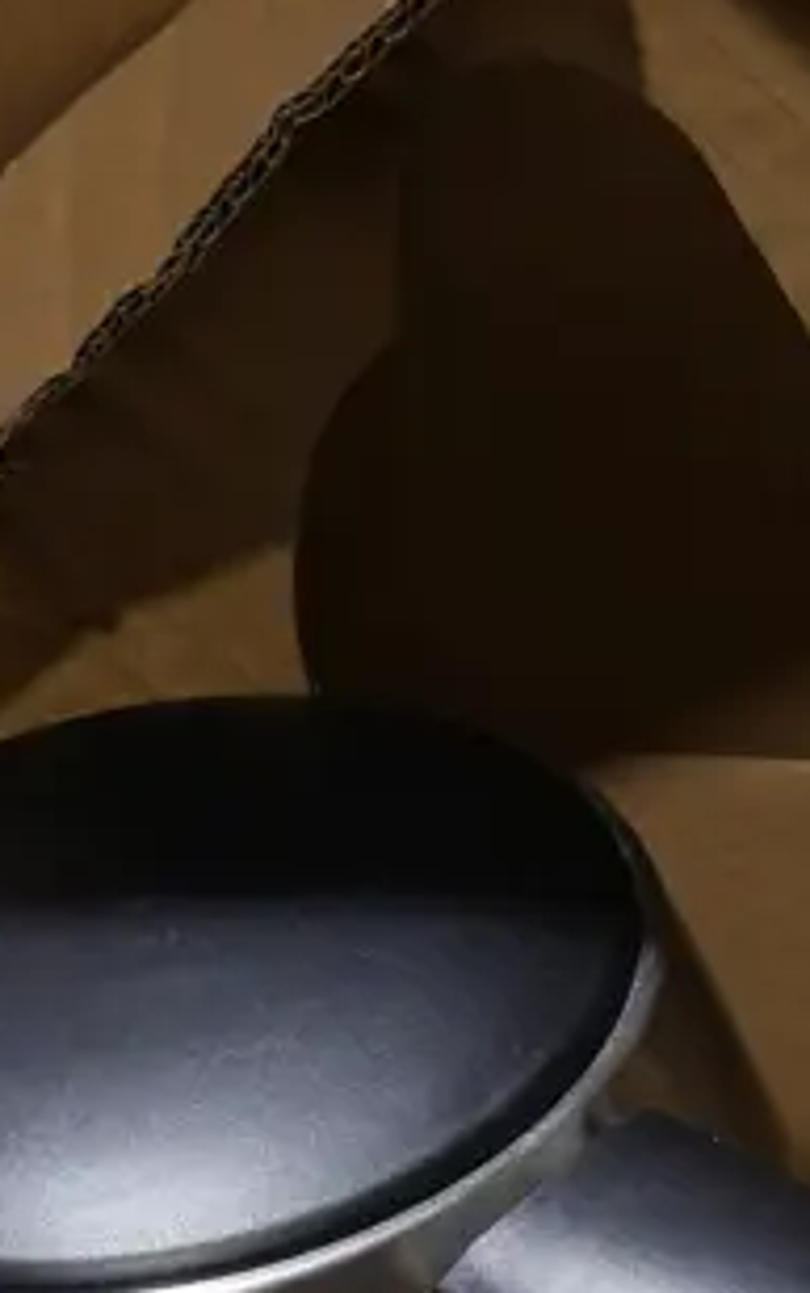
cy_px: 1868
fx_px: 5958
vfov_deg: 11.9
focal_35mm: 169
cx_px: 896
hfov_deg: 7.7
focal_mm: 24
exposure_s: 1/60
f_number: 5.2
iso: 400
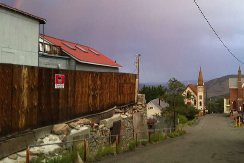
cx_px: 154
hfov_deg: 40.8
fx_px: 325
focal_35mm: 48
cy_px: 63
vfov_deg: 28.0
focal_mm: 3.85
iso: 80
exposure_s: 1/15
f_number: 2.8
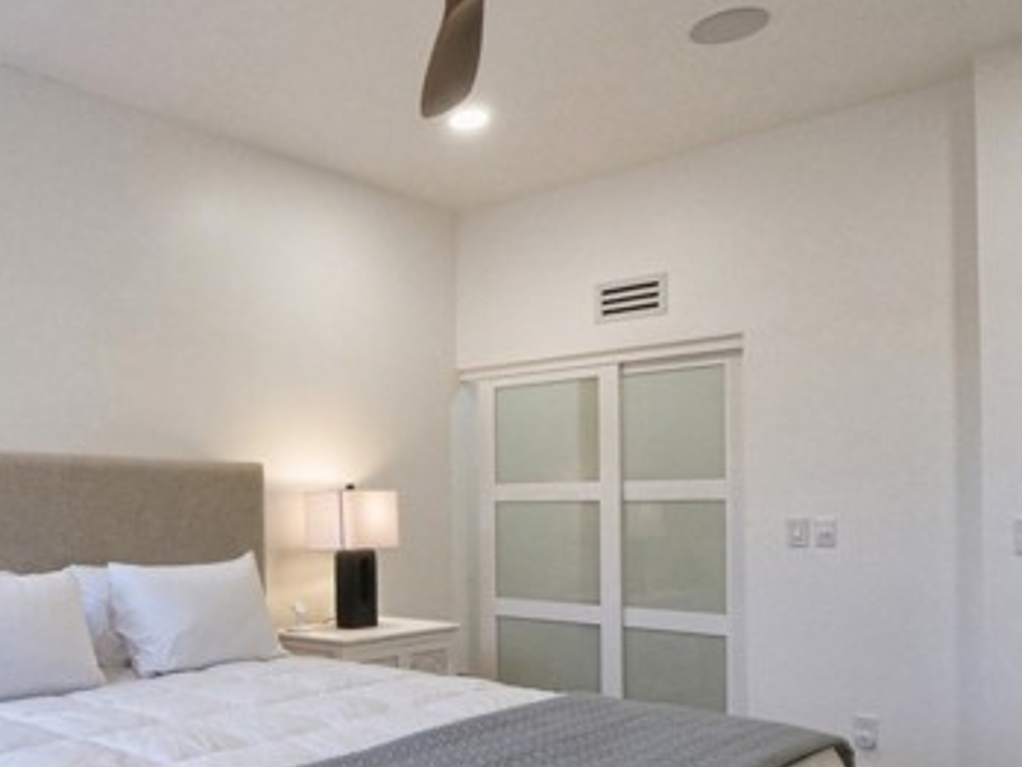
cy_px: 465
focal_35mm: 33
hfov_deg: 51.8
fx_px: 975
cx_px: 202
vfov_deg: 42.7
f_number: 8
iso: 2000
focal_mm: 9
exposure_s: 1/50
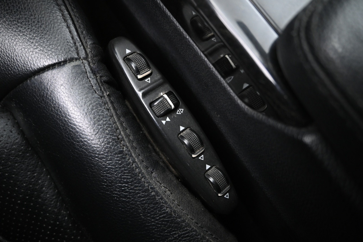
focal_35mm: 24
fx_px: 242
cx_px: 182
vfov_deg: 53.1
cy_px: 121
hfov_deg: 73.7
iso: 1600
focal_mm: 16
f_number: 3.5
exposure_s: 1/2.5
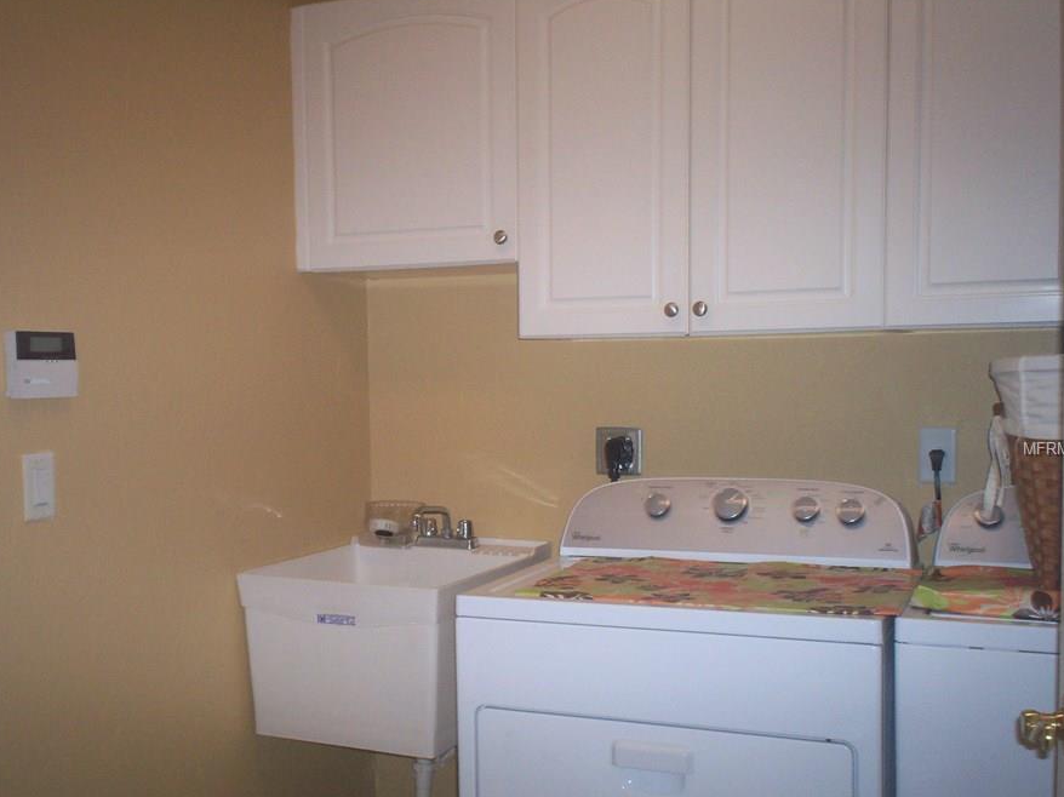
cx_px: 476
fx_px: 1291
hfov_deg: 44.7
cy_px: 449
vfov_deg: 34.3
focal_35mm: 42
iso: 140
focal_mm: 6
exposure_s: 1/60
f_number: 4.5
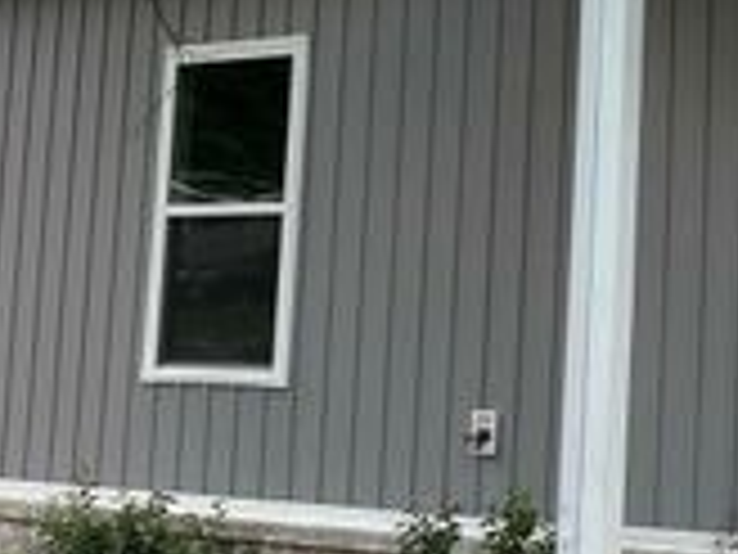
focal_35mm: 73
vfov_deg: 19.9
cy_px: 106
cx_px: 1008
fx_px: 1556
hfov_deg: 23.1
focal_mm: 6.86
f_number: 1.78
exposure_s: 1/558
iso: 80
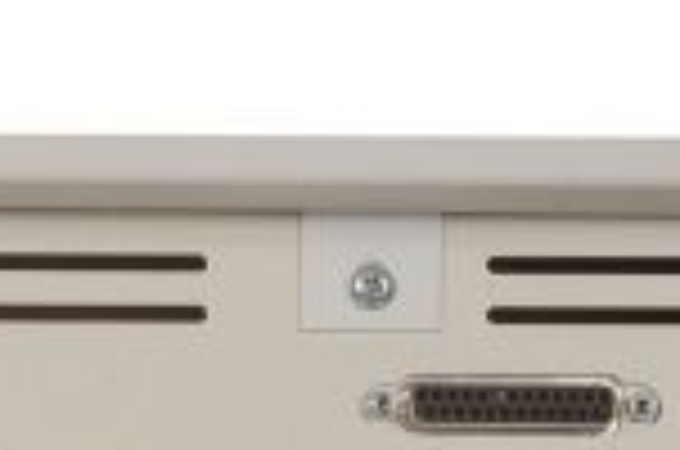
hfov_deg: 10.3
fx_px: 3751
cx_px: -9
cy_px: 893
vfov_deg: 6.7
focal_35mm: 199
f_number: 13
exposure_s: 1/160
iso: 320
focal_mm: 50
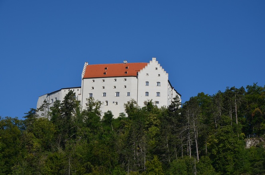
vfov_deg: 10.7
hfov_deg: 16.1
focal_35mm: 128
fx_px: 936
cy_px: 88
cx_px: 132
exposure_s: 1/320
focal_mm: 85
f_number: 9
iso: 100
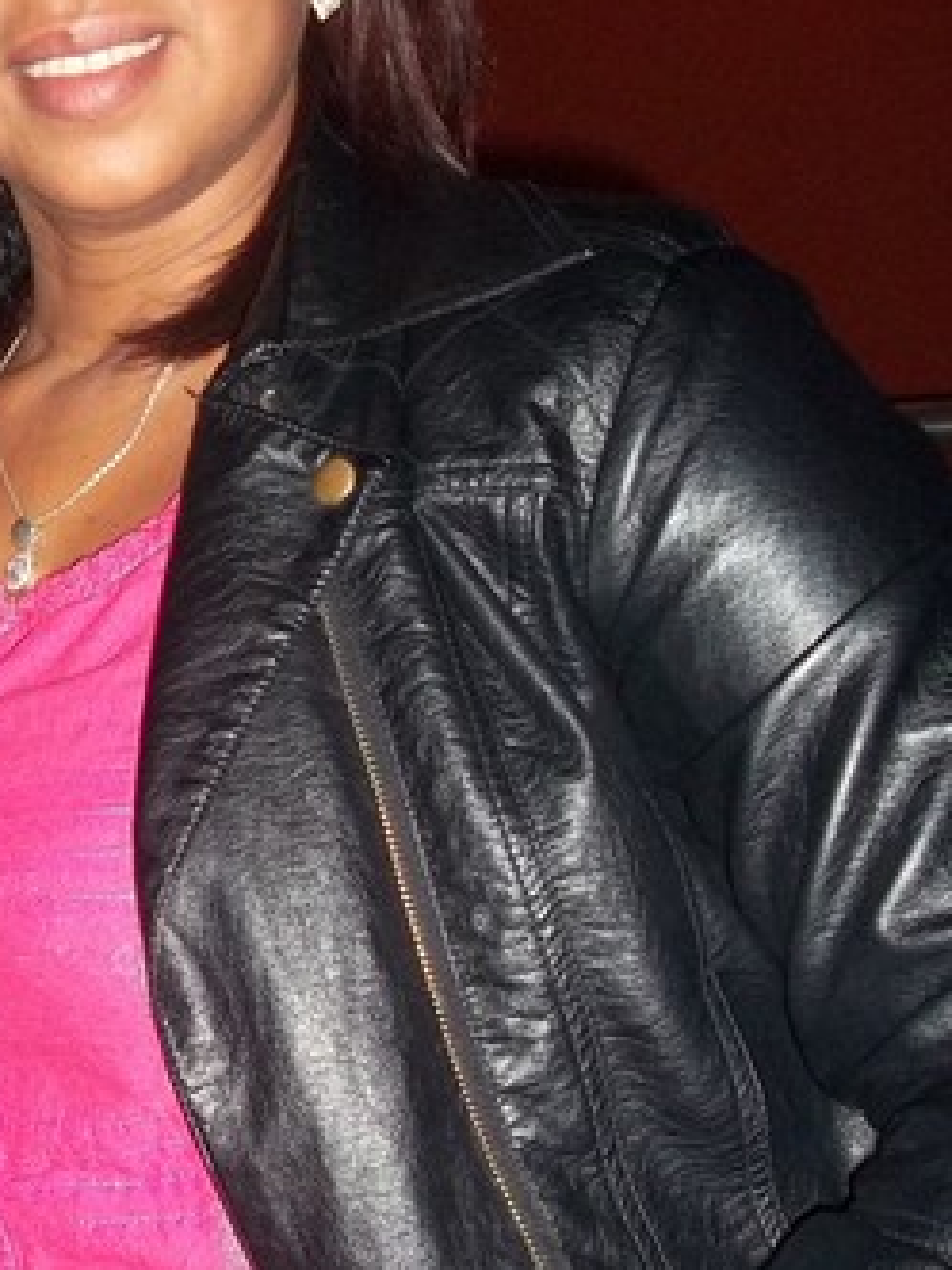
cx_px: -191
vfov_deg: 25.3
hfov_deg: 18.2
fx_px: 2824
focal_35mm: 77
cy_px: 761
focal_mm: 5.7
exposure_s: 1/30
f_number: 2.9
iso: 160
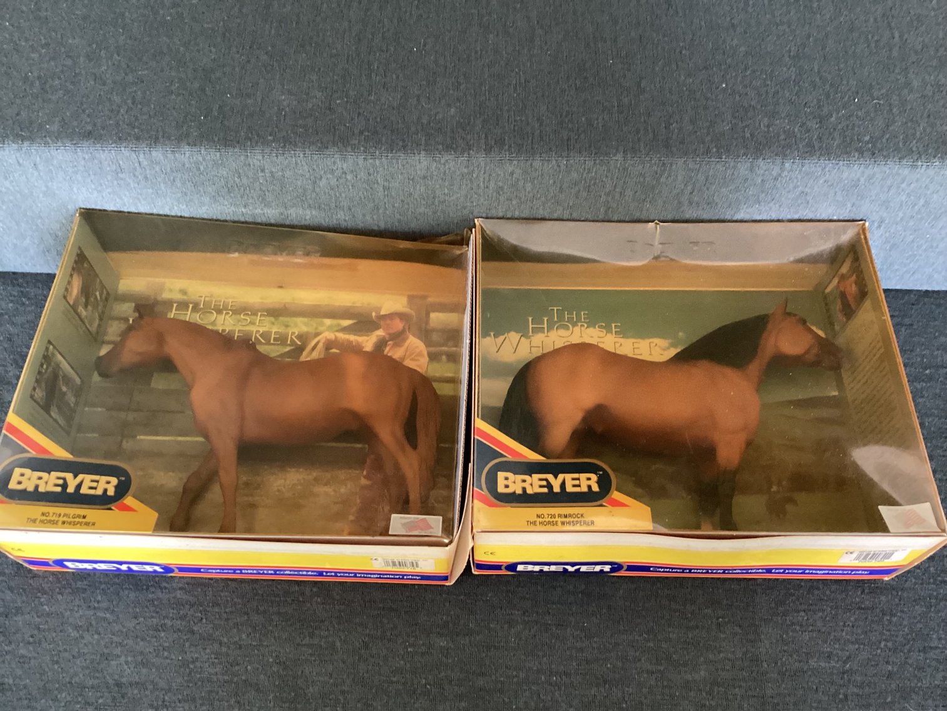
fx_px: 848
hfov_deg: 58.3
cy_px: 356
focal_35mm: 31
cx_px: 474
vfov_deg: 45.4
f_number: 2.4
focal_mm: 3.3
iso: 400
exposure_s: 1/30
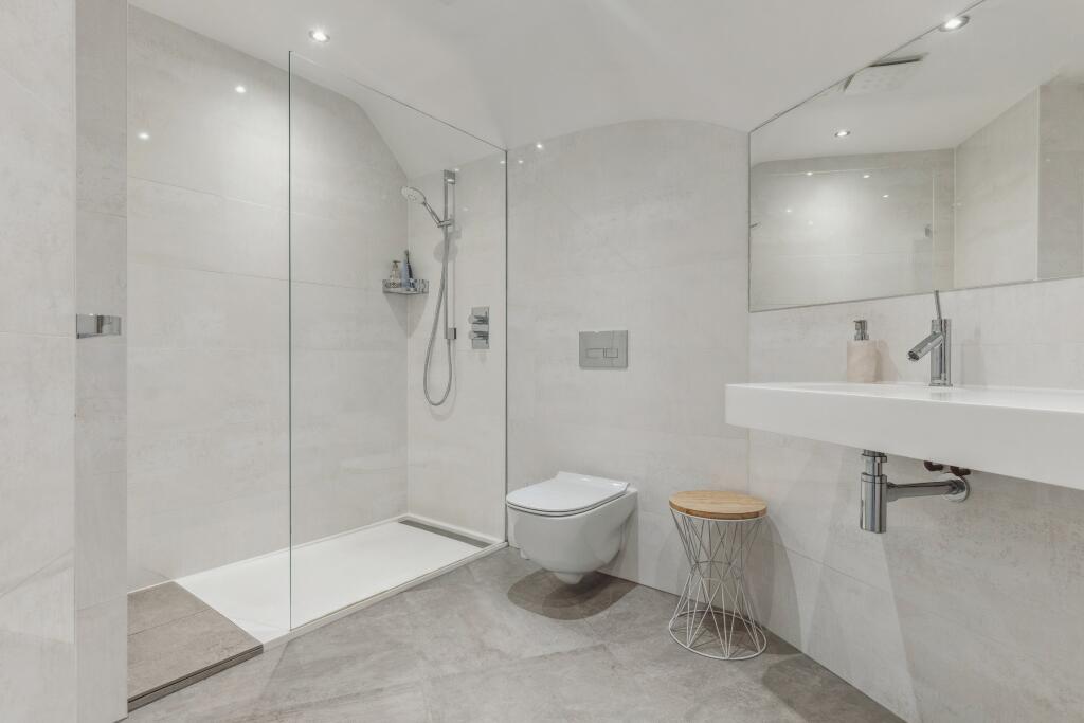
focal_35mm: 17
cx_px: 542
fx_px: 512
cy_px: 362
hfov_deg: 93.3
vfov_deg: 70.5
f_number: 6.3
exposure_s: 1/50
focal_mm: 17
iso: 800
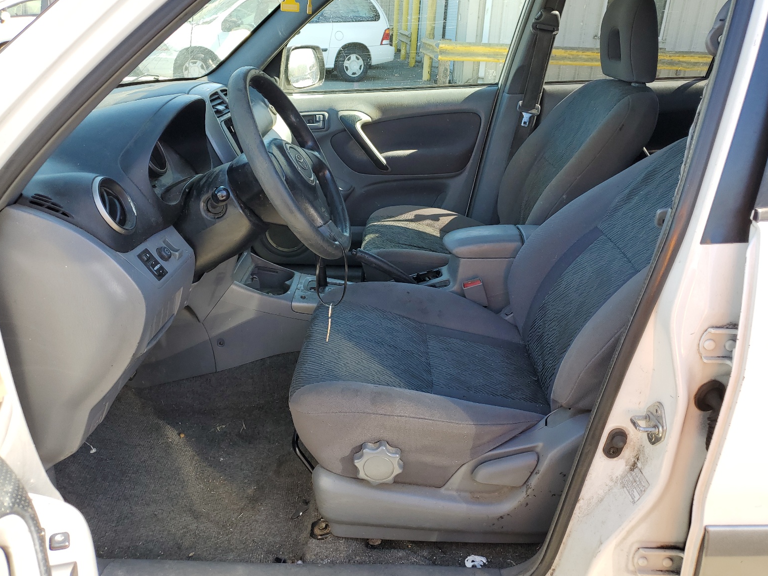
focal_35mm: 27
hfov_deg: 65.3
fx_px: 599
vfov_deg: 51.4
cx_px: 387
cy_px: 293
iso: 50
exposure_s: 1/345
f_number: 1.5
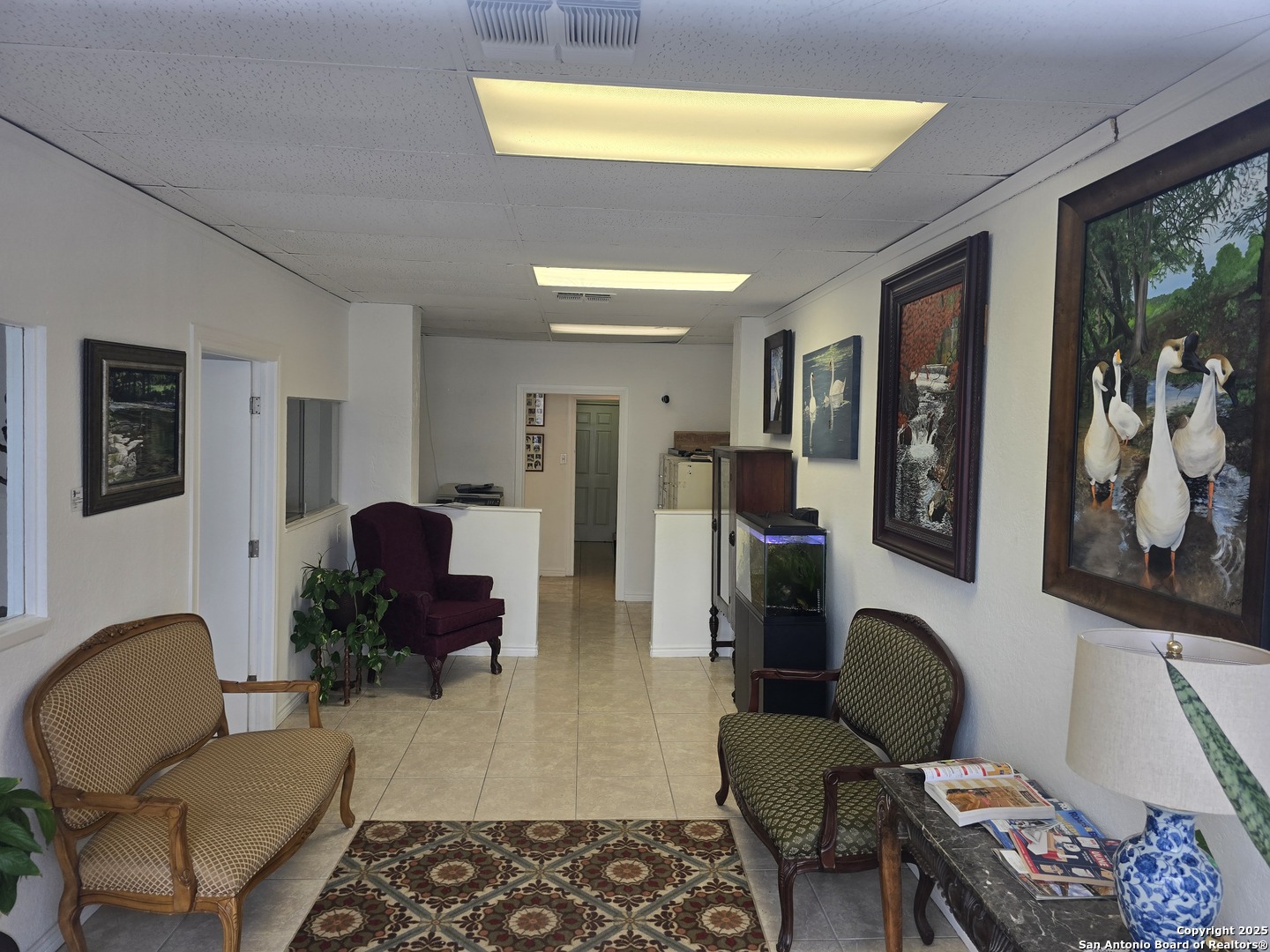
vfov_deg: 58.9
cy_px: 476
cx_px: 635
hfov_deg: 73.9
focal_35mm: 23
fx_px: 844
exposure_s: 1/120
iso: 64
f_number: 1.7
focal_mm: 6.3
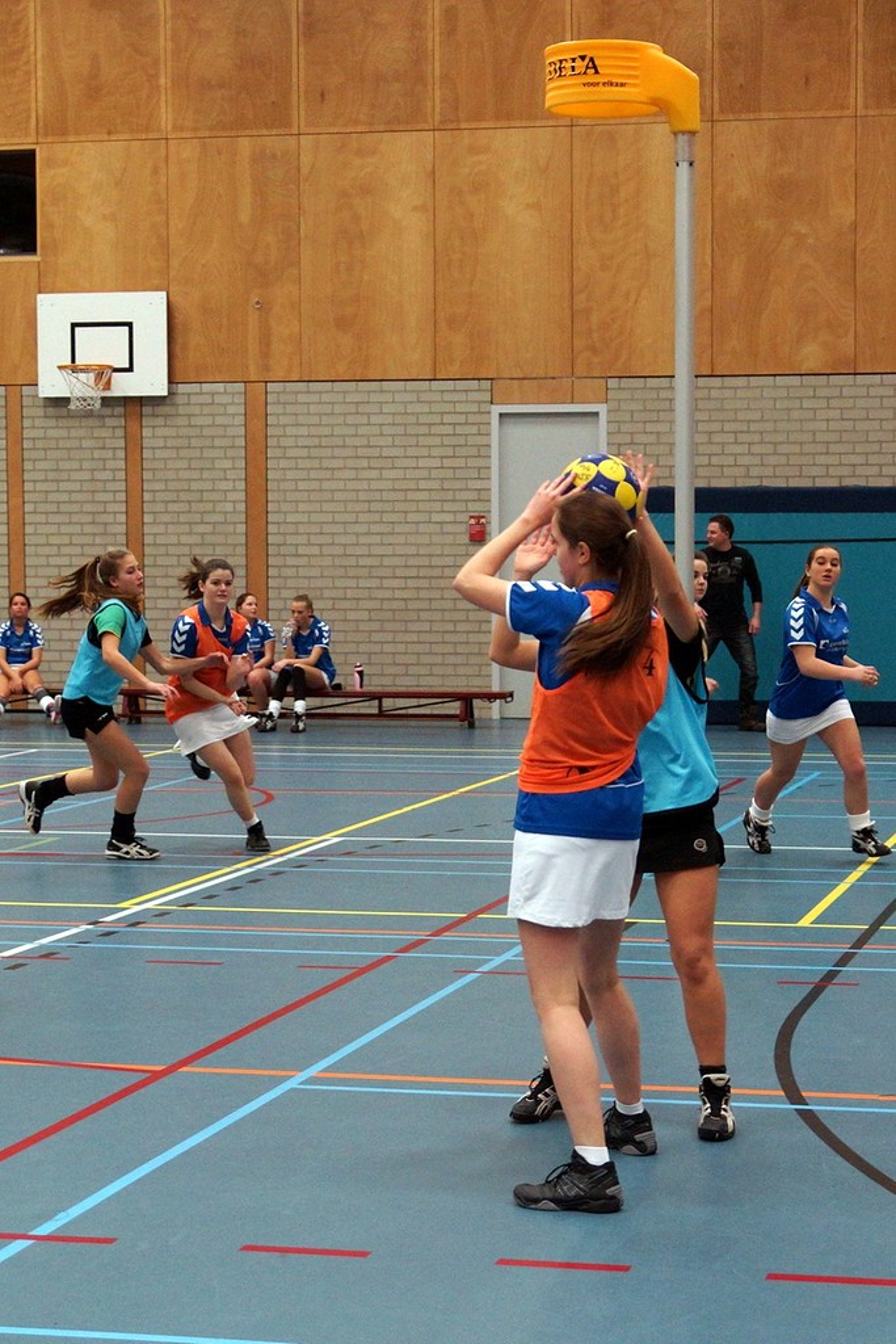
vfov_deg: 43.6
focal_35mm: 45
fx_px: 1679
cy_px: 672
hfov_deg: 29.9
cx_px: 448
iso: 1000
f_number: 2.8
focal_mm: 30
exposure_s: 1/250
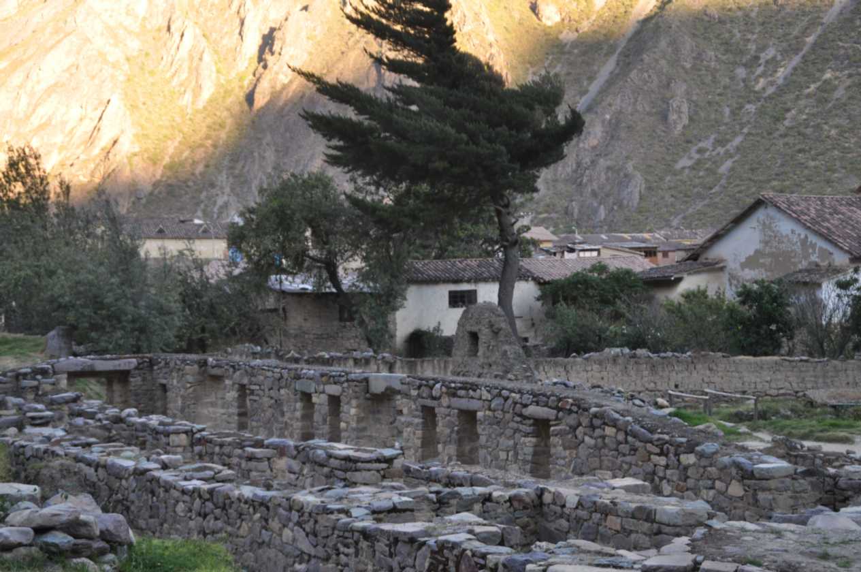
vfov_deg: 18.9
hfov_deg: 28.1
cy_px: 286
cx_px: 430
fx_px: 1720
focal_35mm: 72
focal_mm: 48
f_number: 4.8
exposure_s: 1/90
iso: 200
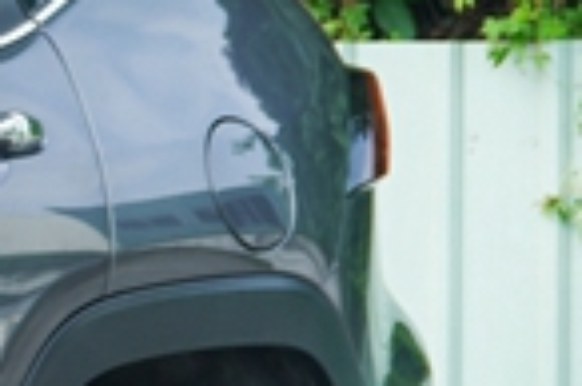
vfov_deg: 3.3
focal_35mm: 415
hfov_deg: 4.7
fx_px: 6702
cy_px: 265
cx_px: -1212
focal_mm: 59
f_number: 6.3
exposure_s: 1/100
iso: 100
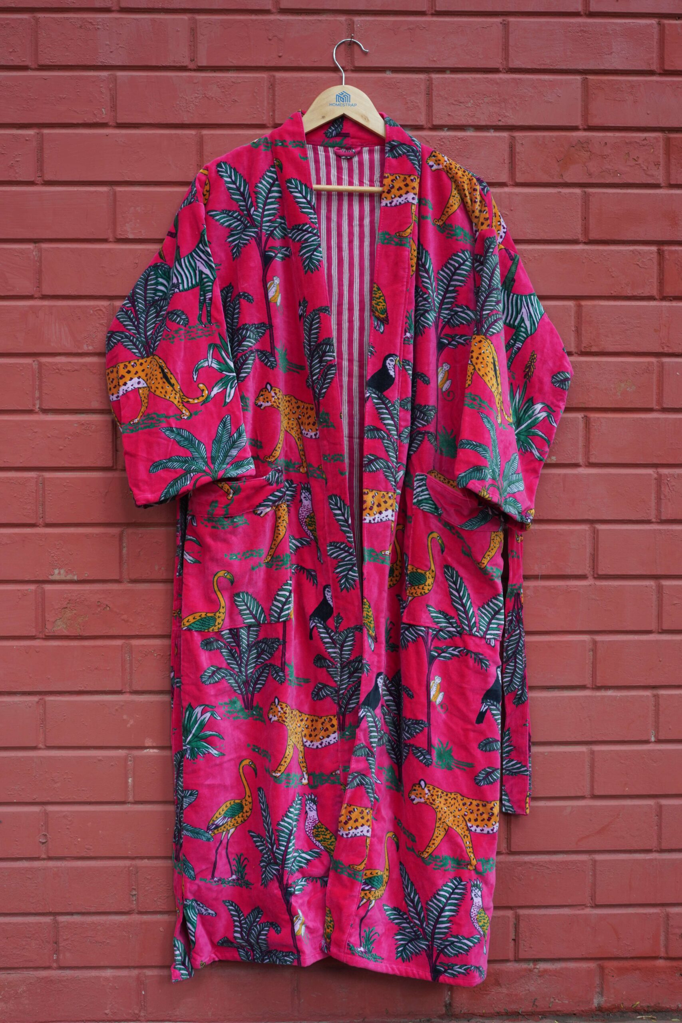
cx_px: 341
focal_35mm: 50
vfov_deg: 39.6
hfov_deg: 27.0
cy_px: 512
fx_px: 1421
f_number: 5
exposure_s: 1/125
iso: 400
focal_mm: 50
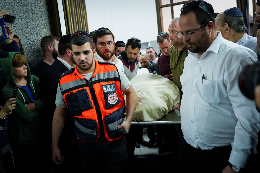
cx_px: 130
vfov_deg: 41.1
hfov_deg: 58.7
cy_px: 86
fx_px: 231
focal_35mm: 32
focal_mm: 32
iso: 6400
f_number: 4
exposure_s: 1/125
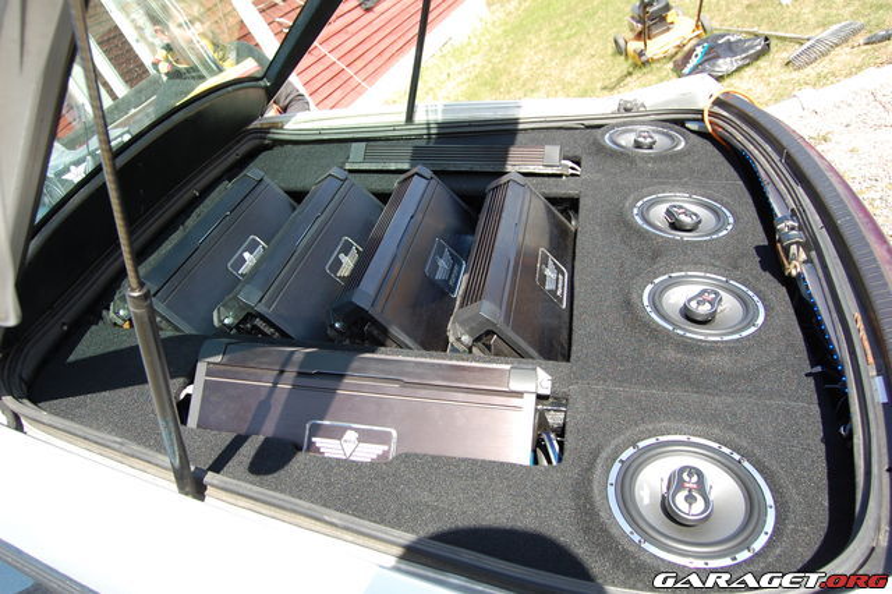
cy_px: 297
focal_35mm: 27
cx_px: 446
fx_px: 669
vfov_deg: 47.9
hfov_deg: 67.4
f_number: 6.3
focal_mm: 18
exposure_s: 1/160
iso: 200
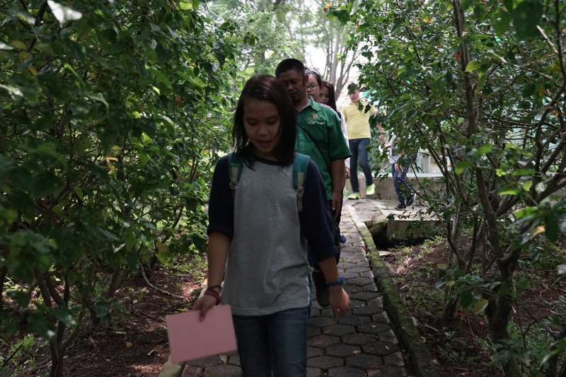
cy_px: 188
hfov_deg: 42.8
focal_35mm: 46
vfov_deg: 29.2
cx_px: 283
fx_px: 723
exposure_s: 1/200
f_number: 4
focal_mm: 46
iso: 3200
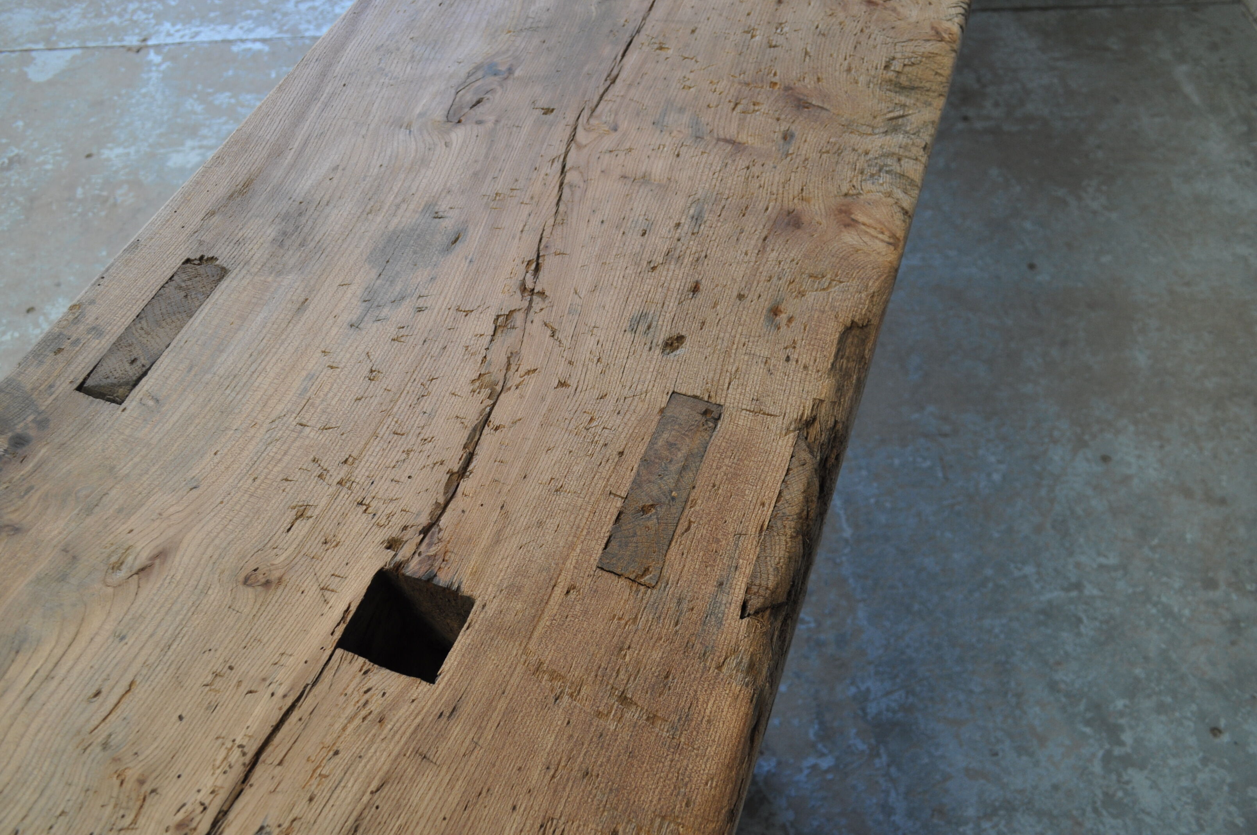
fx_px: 942
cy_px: 418
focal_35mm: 27
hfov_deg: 67.4
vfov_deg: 47.8
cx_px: 628
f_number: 4.5
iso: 400
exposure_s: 1/80
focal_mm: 18
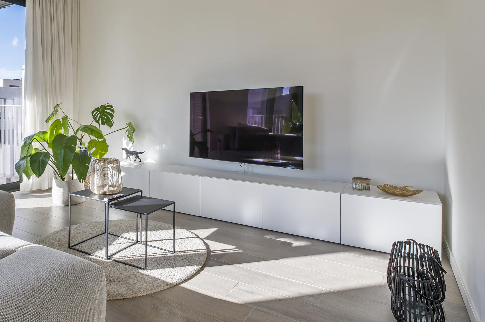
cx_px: 165
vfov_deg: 52.0
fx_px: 323
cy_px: 107
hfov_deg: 71.8
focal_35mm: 24
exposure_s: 1/200
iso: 250
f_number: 10
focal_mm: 17
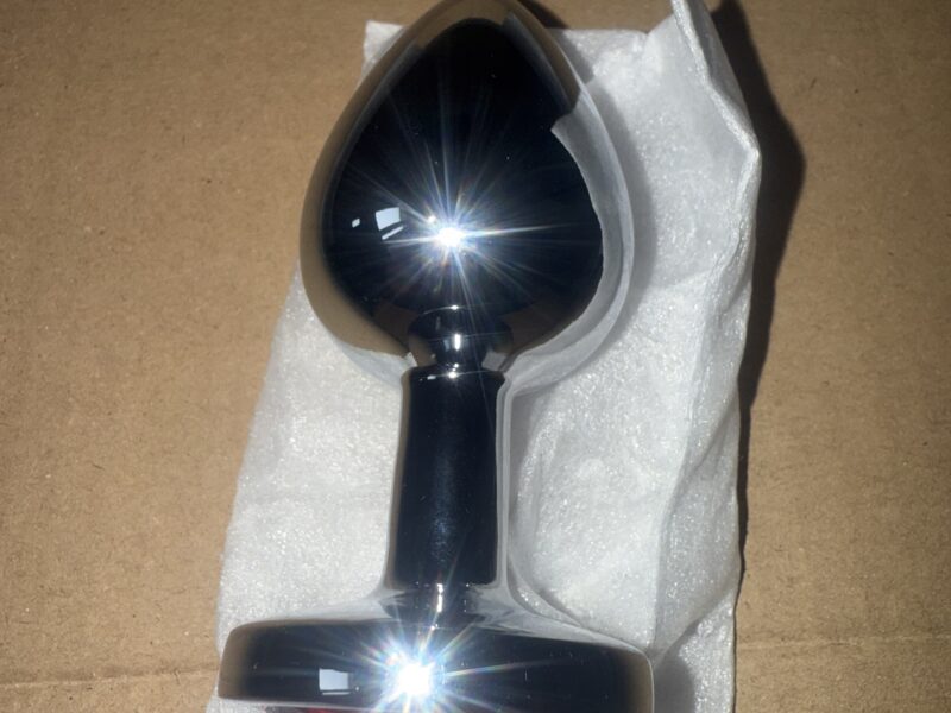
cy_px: 356
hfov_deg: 71.6
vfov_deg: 56.8
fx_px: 659
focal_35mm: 24
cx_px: 476
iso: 16
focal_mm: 2.22
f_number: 2.2
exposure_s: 1/122
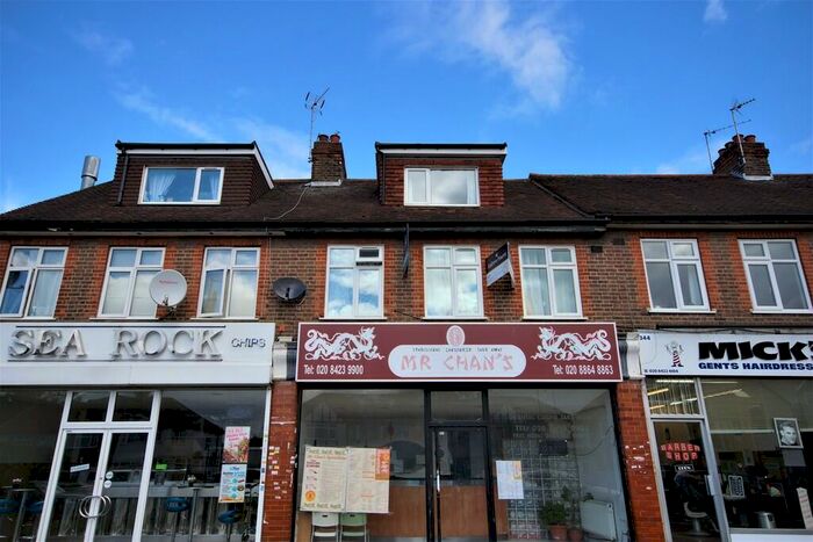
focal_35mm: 24
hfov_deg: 73.7
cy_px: 271
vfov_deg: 53.2
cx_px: 406
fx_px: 542
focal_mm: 16
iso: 100
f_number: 9
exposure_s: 1/160
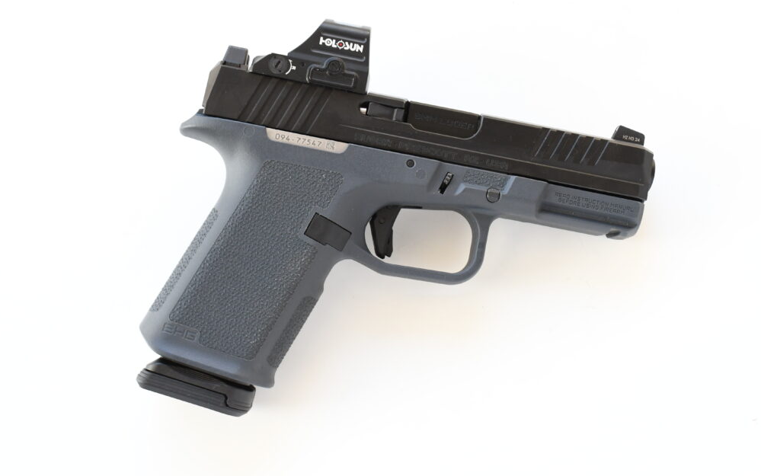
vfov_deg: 27.4
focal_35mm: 47
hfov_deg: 42.6
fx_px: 975
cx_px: 379
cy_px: 219
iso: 1250
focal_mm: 30
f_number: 10
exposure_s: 1/25
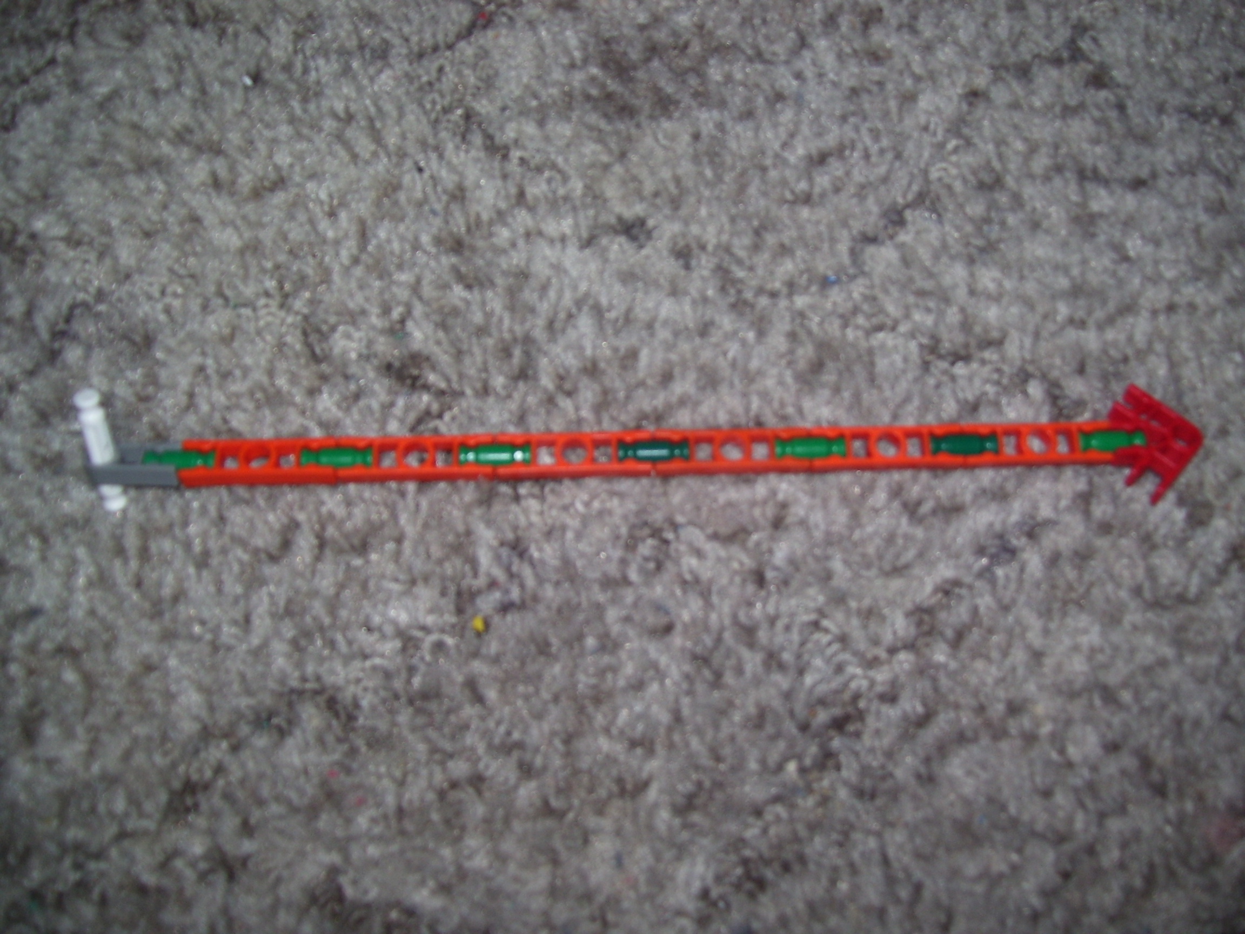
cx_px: 622
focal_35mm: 36
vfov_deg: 39.7
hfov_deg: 51.4
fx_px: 1295
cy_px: 467
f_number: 2.7
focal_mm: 6
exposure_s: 1/60
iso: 80
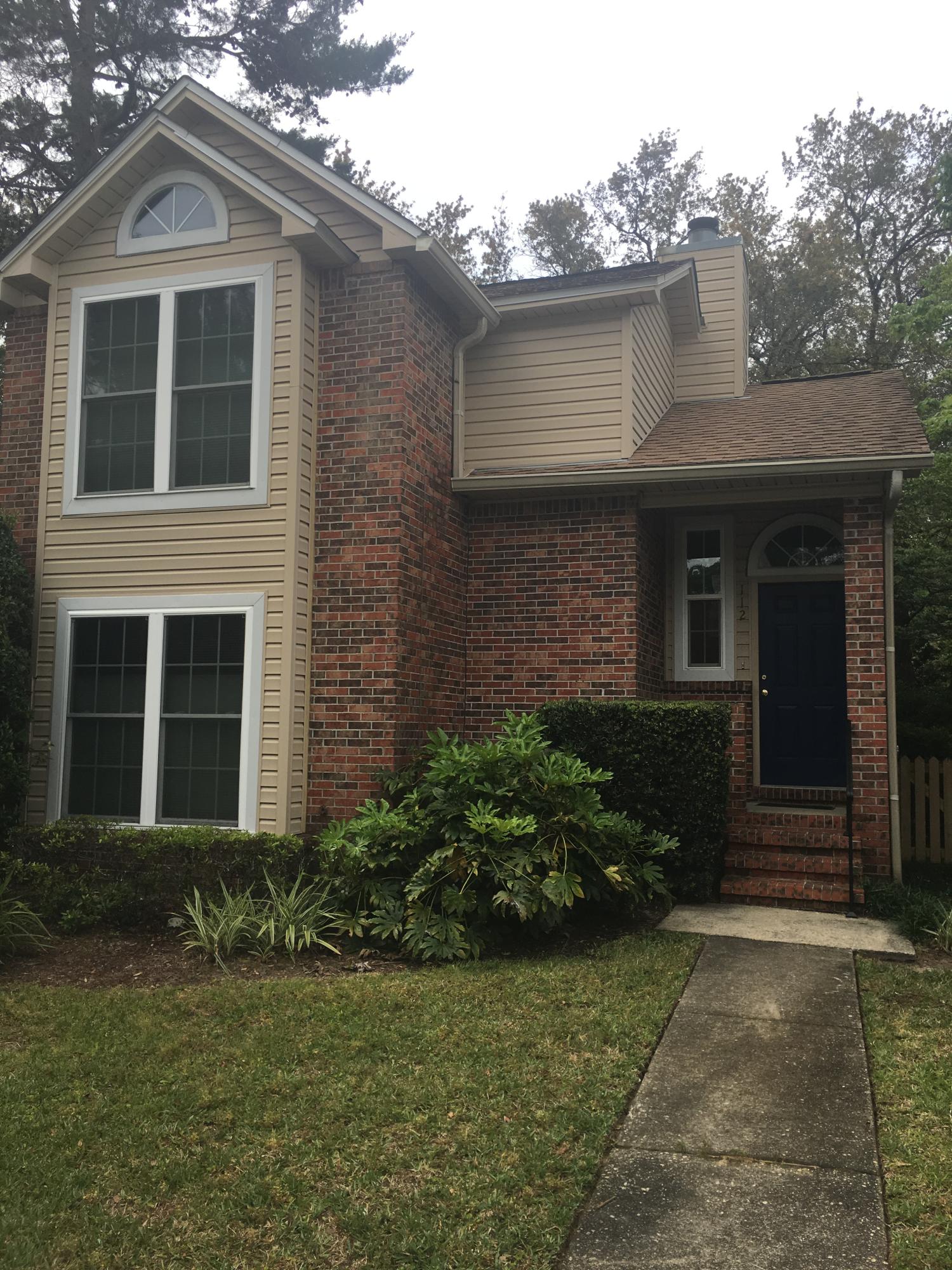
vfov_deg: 61.7
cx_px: 476
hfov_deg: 48.2
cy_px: 635
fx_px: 1063
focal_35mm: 29
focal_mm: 4.15
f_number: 2.2
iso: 25
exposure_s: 1/894
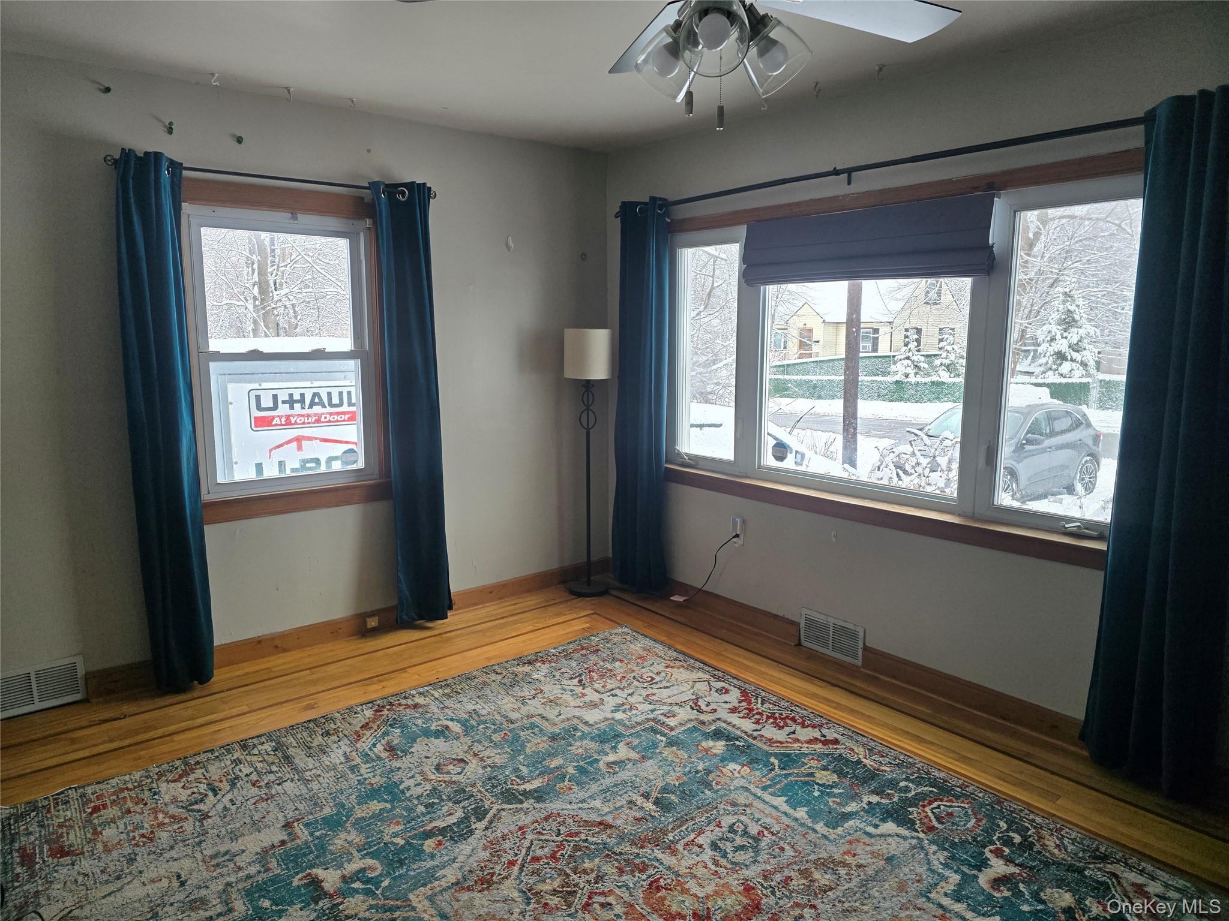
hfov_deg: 73.9
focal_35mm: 23
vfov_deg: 58.9
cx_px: 614
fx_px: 817
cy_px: 460
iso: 125
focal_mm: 6.3
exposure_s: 1/180
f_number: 1.7
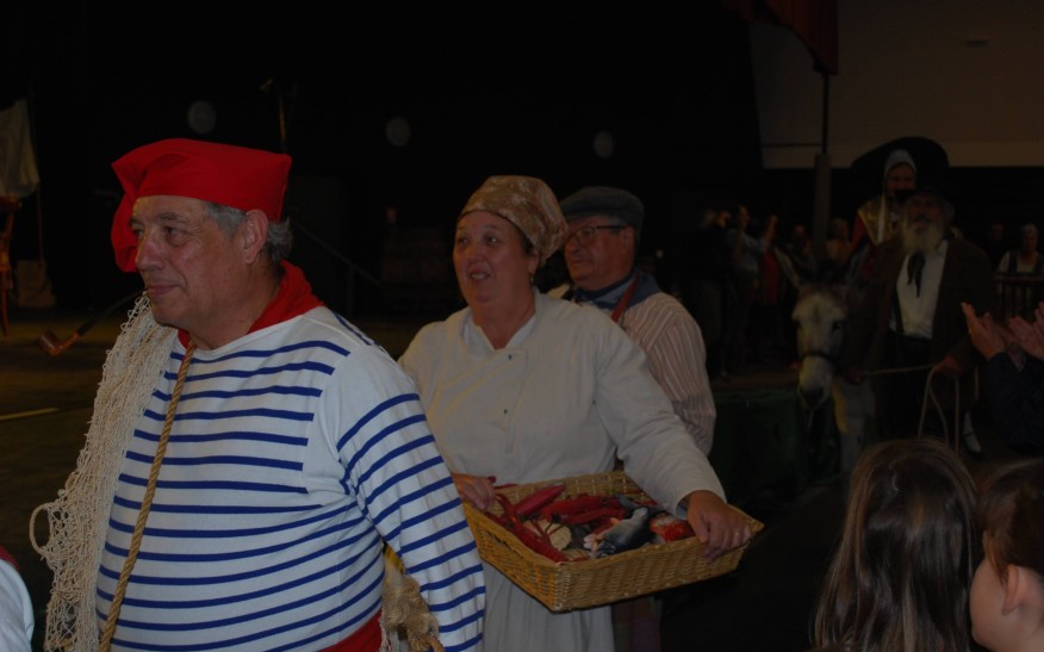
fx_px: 1422
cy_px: 340
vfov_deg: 25.8
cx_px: 523
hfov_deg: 40.3
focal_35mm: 50
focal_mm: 32
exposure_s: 1/60
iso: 200
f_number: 4.8
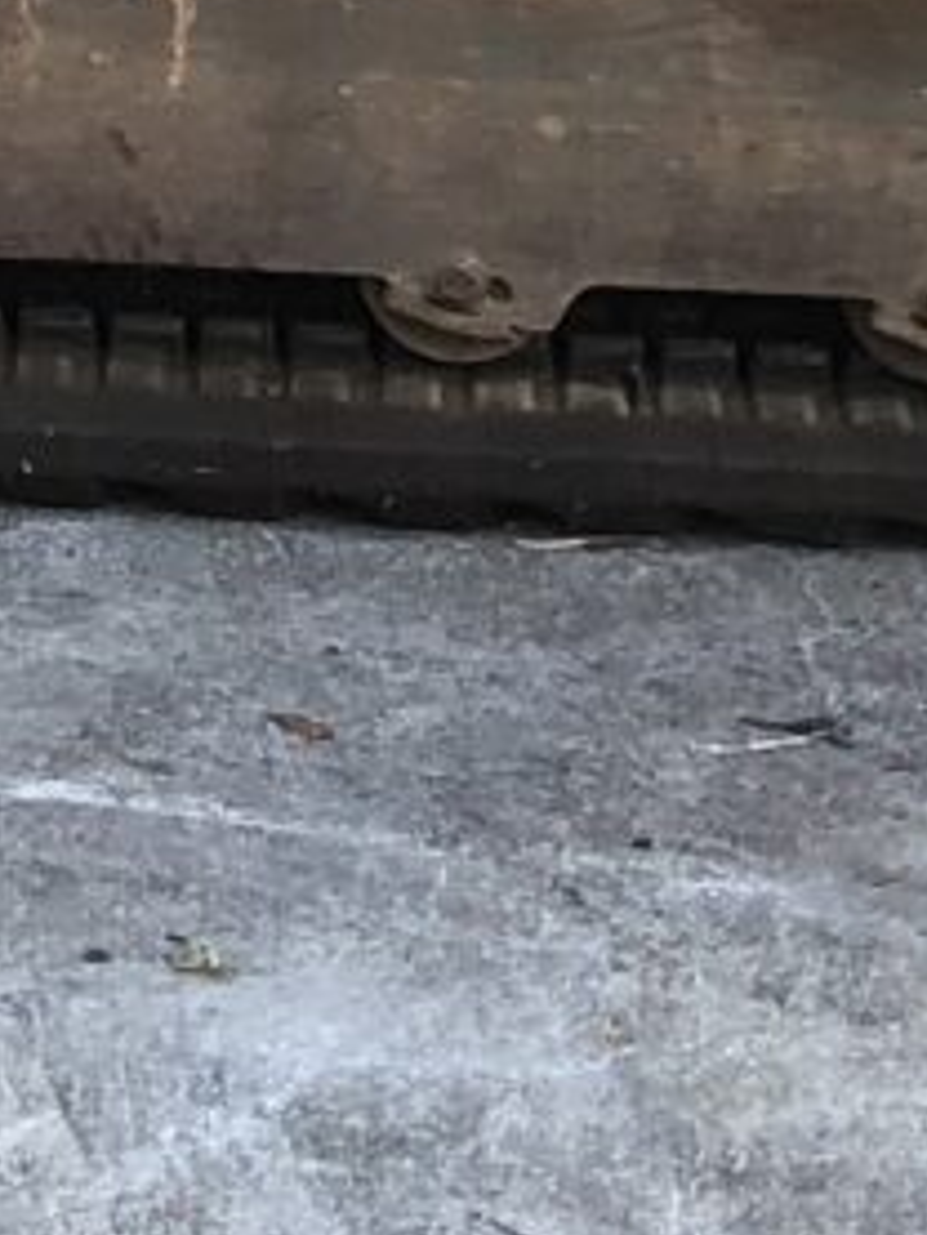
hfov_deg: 6.9
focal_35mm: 207
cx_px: -945
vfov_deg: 8.8
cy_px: -1560
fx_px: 7385
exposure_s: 1/136
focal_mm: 3.99
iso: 20
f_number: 1.8
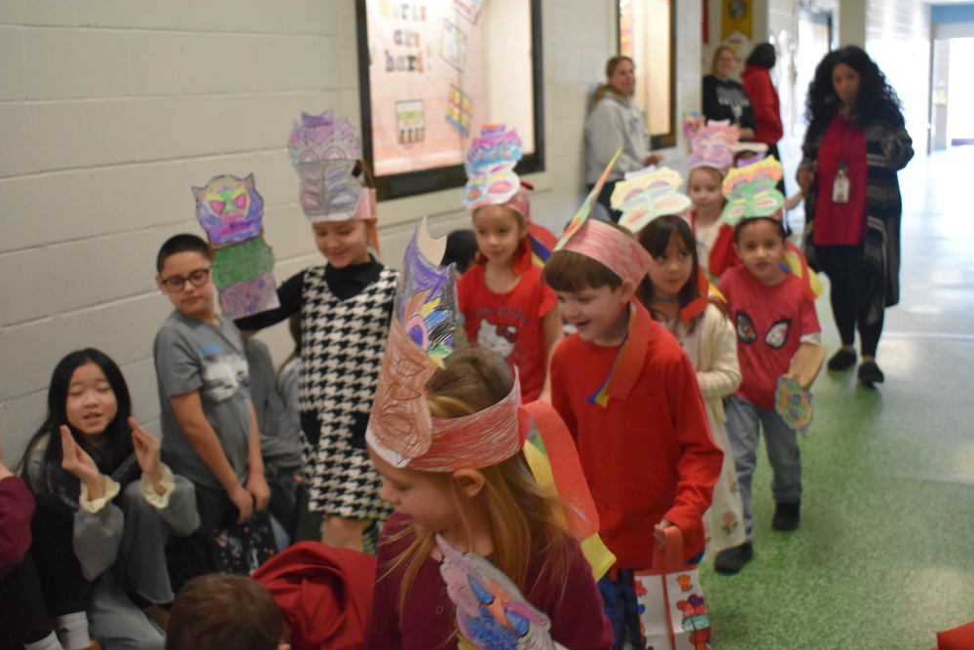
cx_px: 492
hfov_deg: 45.4
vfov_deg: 31.2
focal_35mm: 43
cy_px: 324
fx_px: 1163
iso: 3200
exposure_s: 1/125
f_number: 4.2
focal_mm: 28
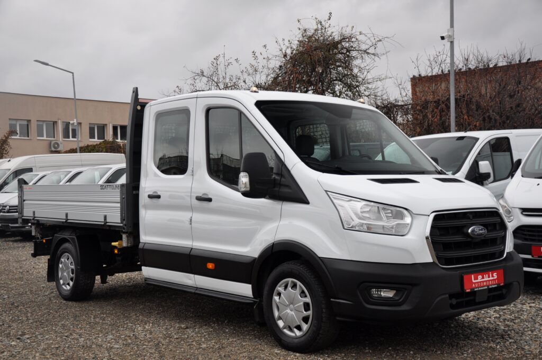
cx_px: 271
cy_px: 180
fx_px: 677
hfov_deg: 43.7
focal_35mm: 45
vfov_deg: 29.8
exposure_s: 1/125
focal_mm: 30
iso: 500
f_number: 5.6
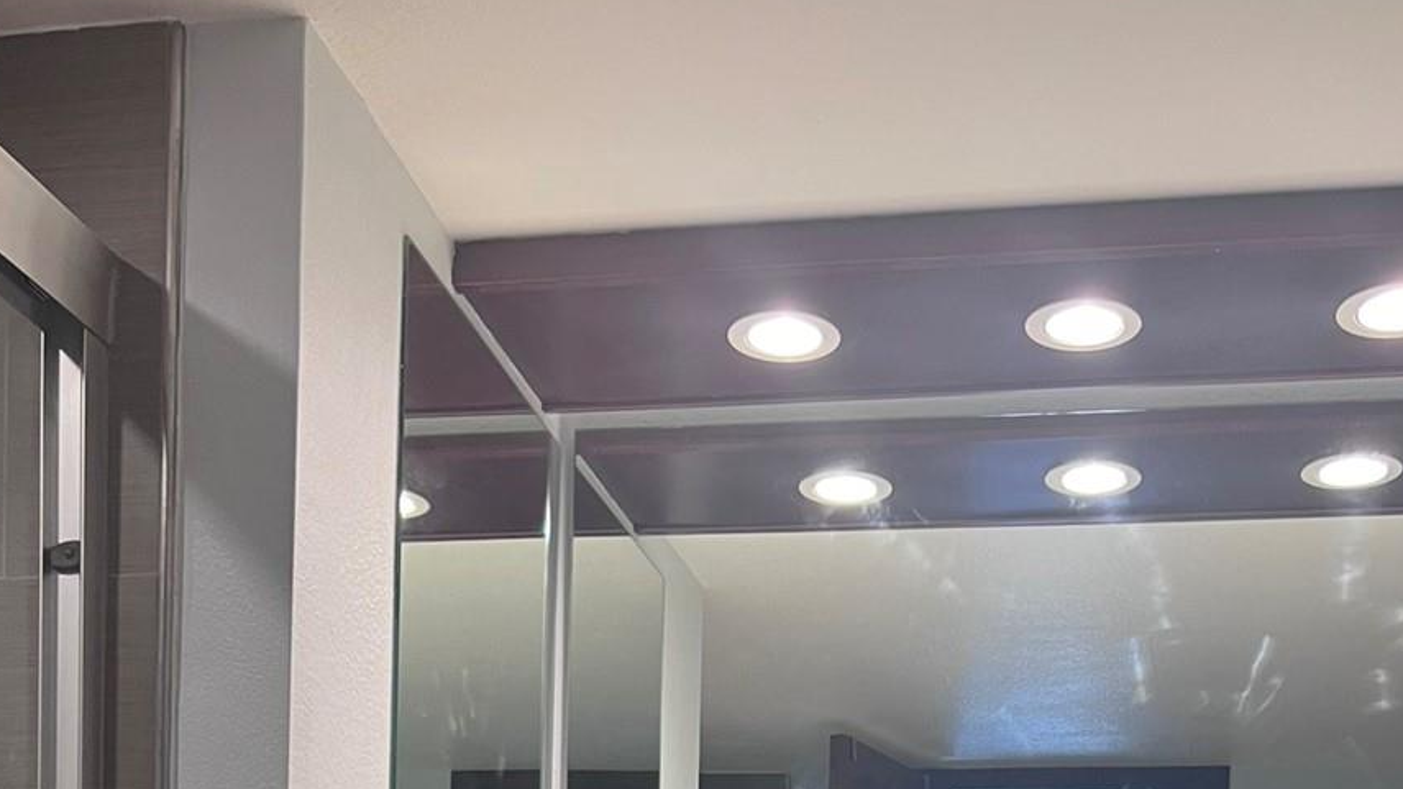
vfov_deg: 19.1
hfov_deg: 39.1
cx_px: 778
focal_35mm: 53
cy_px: 1268
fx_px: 1972
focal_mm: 5.7
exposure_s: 1/60
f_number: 1.5
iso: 125
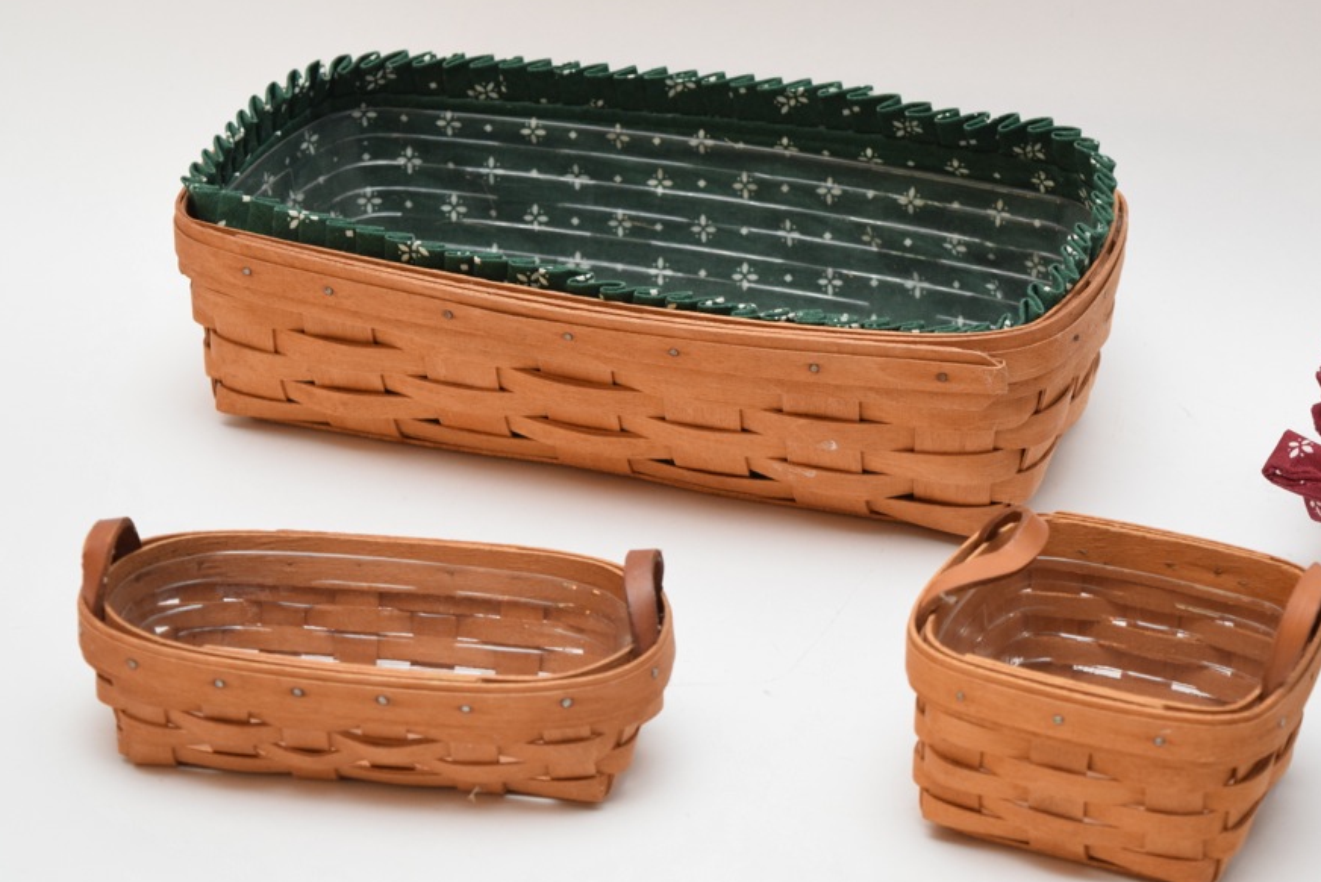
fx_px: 3471
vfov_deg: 14.5
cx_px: 682
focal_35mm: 95
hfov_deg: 21.5
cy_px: 416
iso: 1250
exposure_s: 1/60
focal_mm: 55
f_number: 5.6
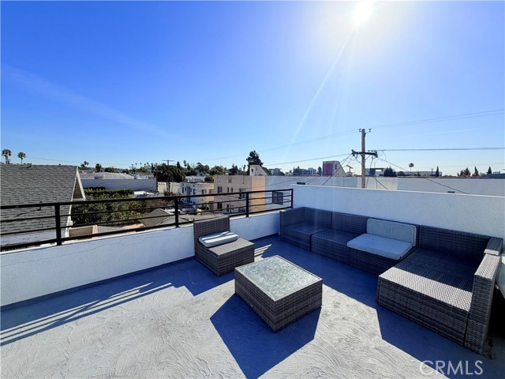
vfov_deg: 85.7
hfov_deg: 102.1
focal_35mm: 14
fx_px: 204
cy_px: 190
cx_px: 252
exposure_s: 1/1613
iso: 20
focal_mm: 2.22
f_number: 2.2
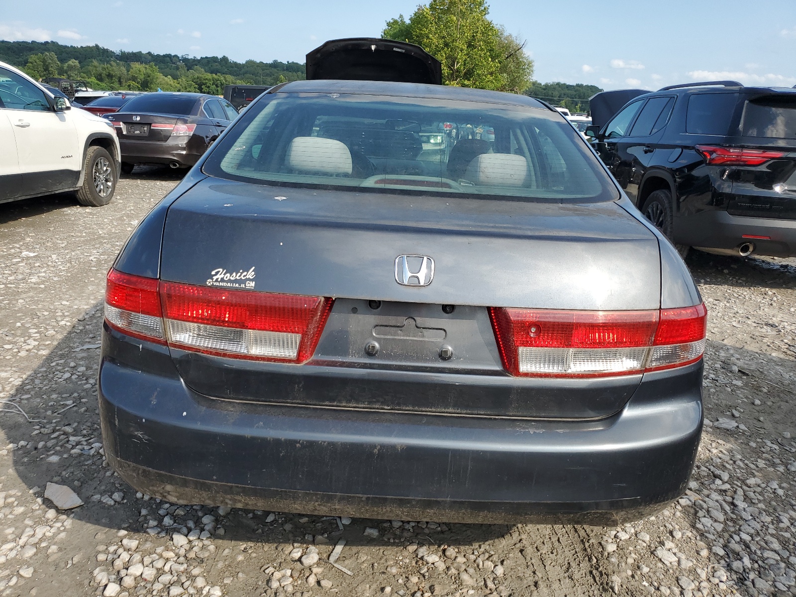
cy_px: 298
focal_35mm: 26
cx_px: 398
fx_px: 598
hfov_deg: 67.3
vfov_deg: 53.1
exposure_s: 1/2000
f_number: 1.5
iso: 50
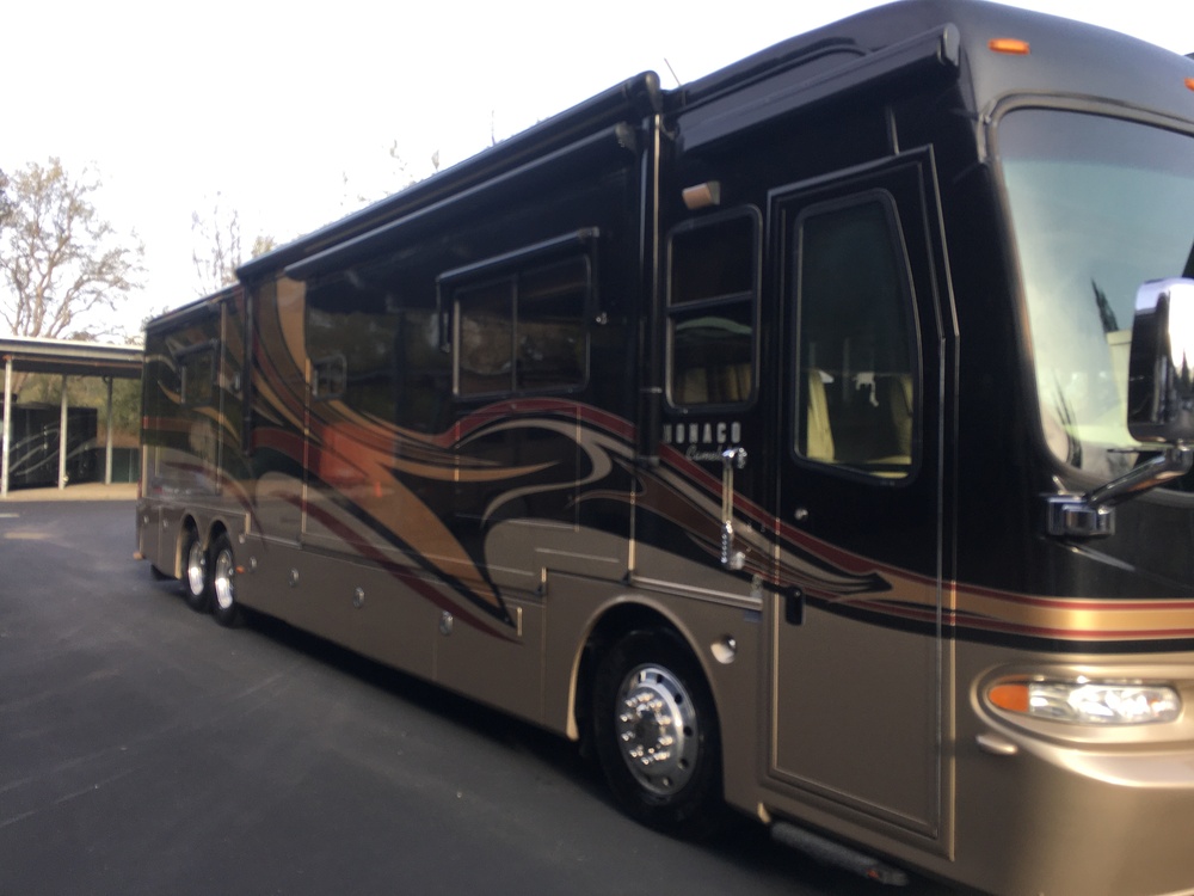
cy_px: 448
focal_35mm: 29
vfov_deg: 48.2
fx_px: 1000
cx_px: 597
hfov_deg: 61.7
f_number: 2.2
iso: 25
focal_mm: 4.15
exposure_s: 1/252
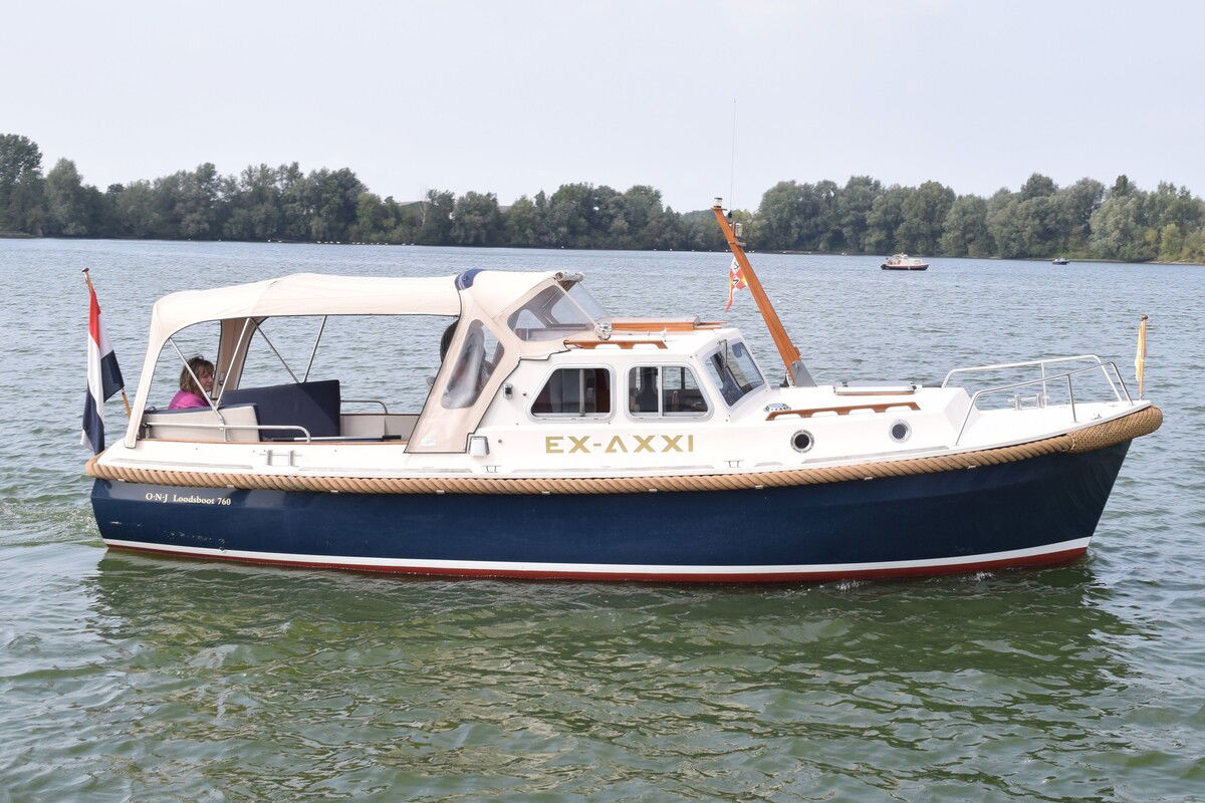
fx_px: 1155
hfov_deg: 55.1
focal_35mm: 34
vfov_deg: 38.4
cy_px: 402
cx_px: 602
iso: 200
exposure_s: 1/100
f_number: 8
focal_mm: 23
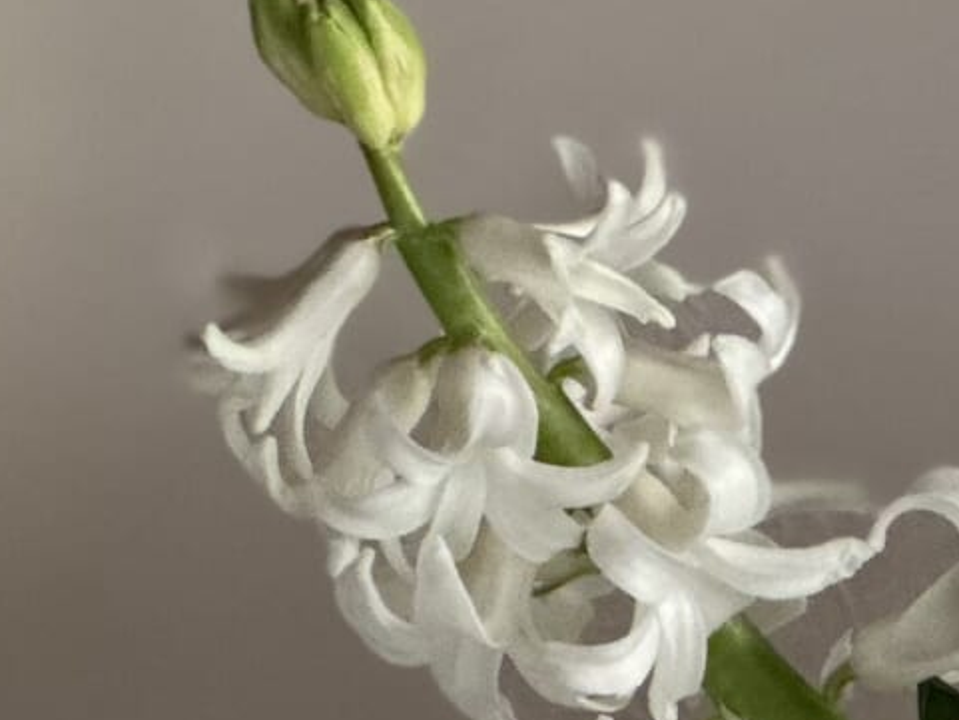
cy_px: 1292
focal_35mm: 410
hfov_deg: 4.8
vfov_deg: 3.6
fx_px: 11361
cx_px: 742
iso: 250
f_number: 2.8
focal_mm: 9
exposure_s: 1/83
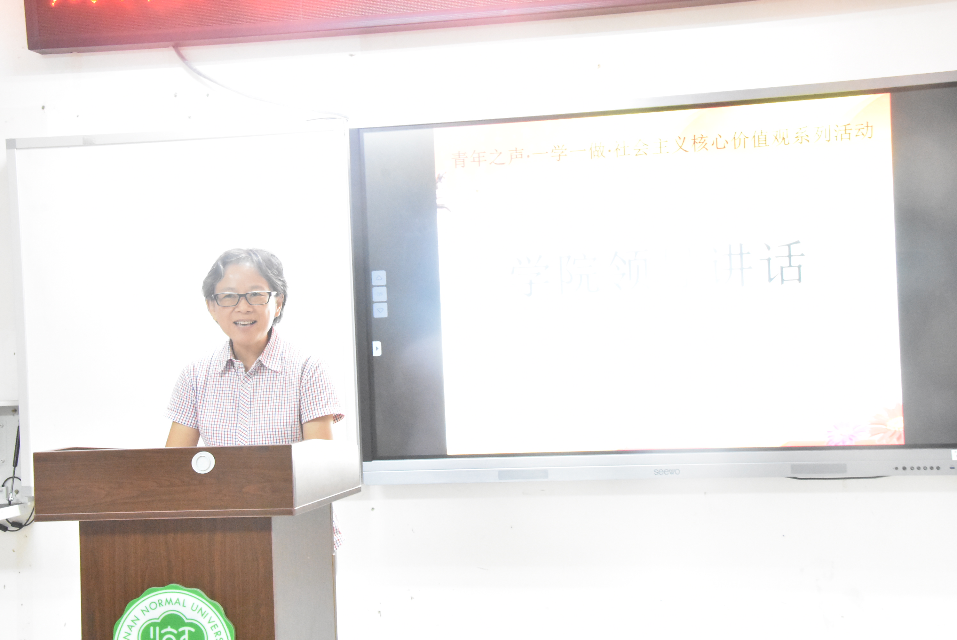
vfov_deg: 25.1
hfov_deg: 36.8
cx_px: 478
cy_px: 320
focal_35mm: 54
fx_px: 1437
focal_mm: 36
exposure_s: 1/15
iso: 12800
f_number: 13
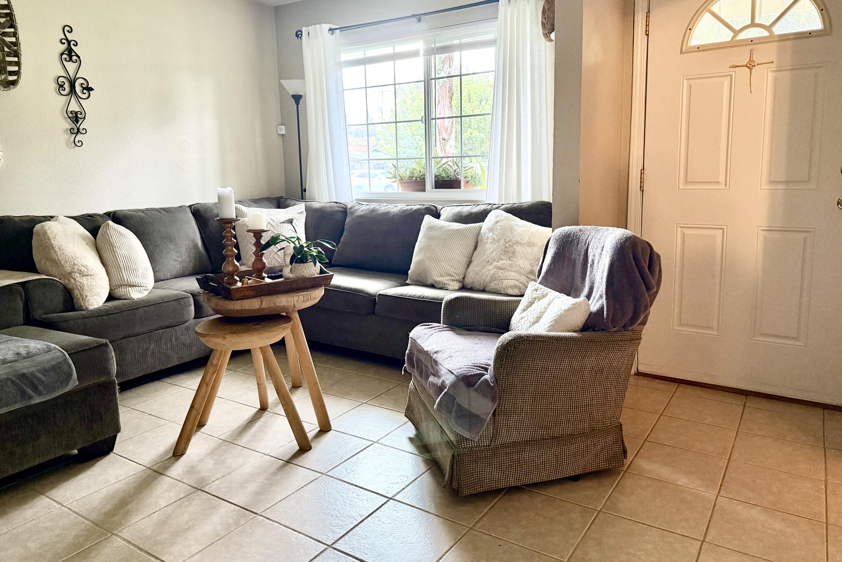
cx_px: 421
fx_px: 585
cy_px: 248
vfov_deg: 51.2
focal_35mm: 25
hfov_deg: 71.5
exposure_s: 1/60
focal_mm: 6.76
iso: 320
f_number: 1.78
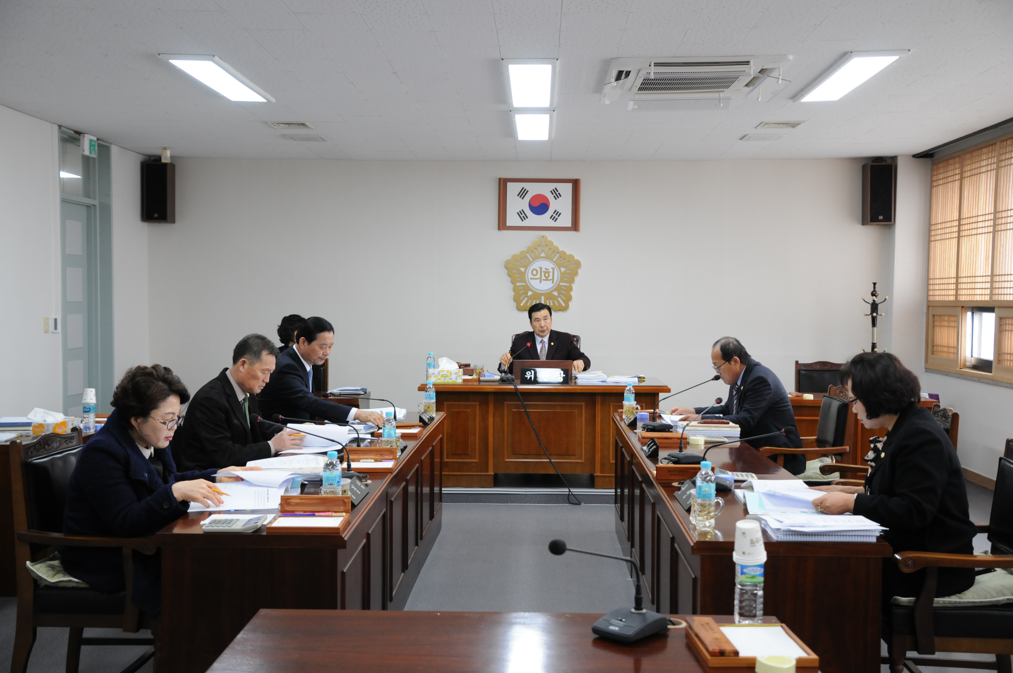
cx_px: 506
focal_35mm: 36
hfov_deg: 53.2
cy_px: 336
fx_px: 1012
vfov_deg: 36.8
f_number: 4.5
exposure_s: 1/80
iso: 800
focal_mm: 24
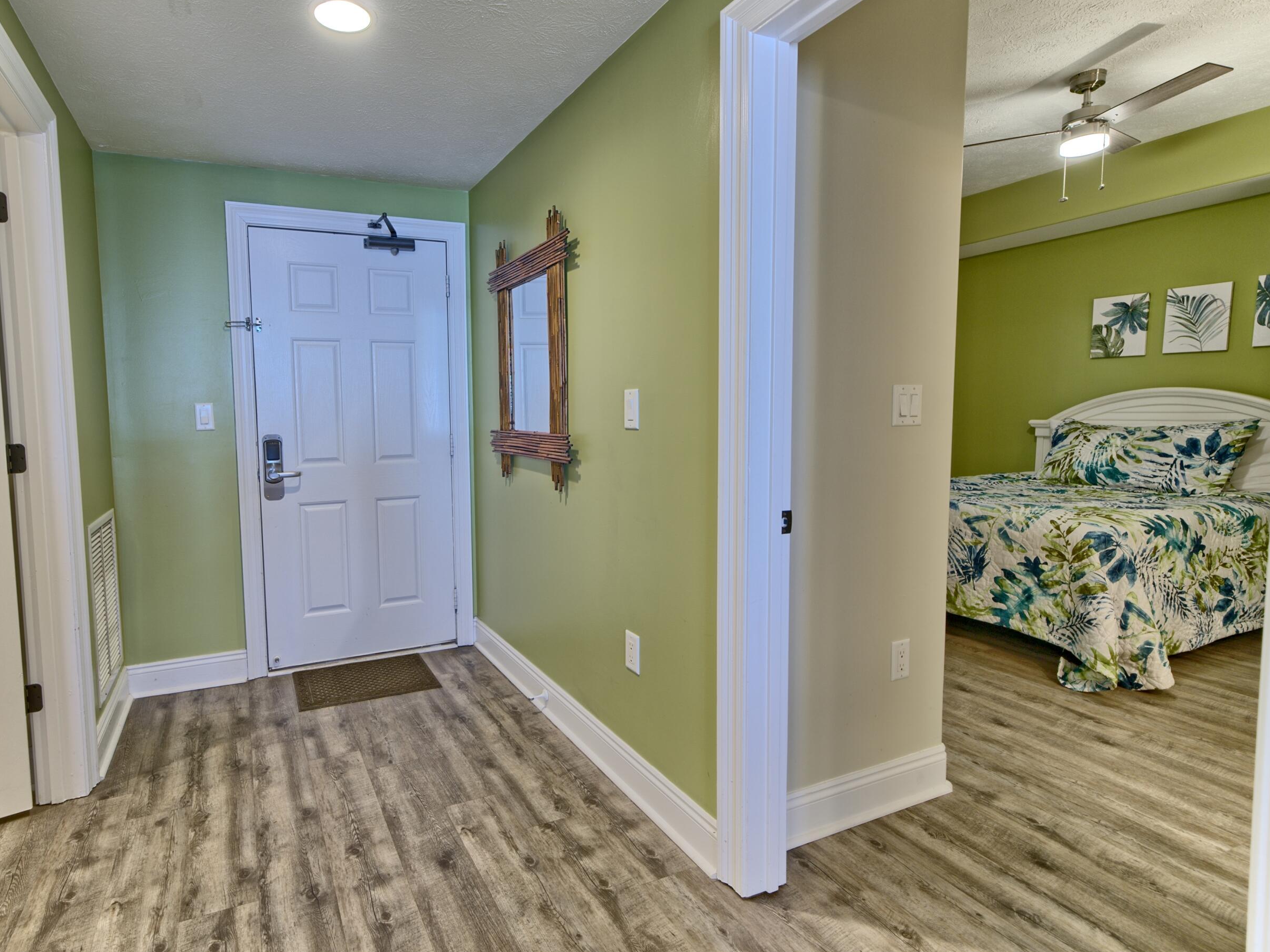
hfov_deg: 86.9
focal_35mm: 18
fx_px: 660
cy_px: 466
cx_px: 521
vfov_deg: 71.6
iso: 500
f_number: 8
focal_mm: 15
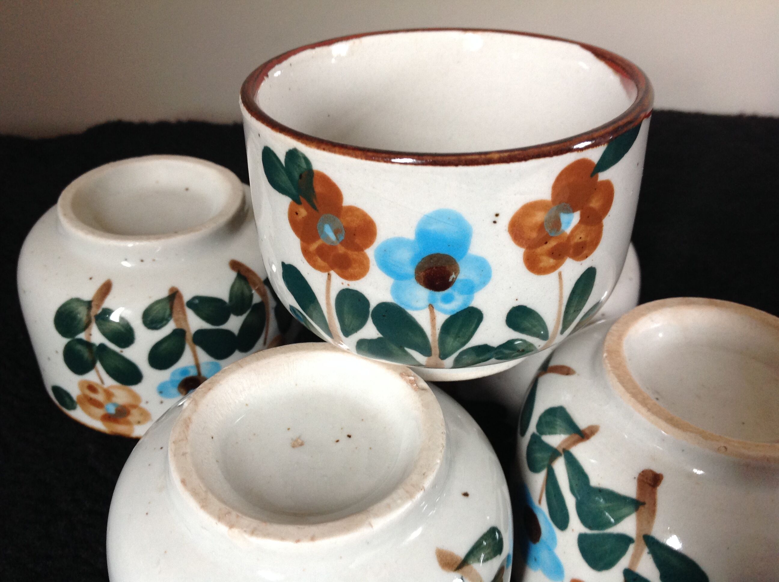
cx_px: 390
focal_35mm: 35
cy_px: 291
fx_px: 786
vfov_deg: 40.6
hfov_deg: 52.7
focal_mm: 4.28
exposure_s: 1/15
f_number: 2.4
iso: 125
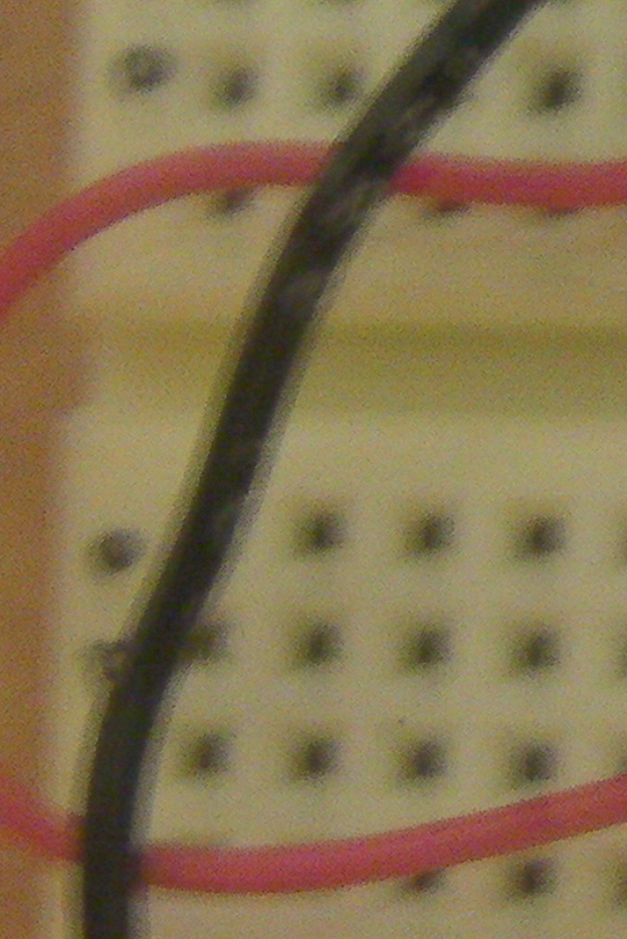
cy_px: 171
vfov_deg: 12.1
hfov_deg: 7.6
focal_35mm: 169
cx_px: 1469
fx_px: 4412
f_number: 3.5
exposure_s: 1/3.9
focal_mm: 6.8
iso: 200
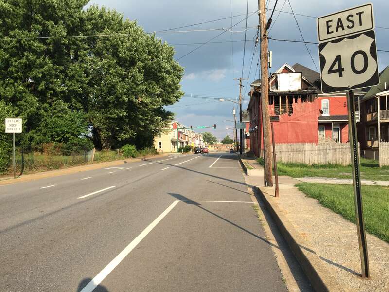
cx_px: 194
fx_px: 326
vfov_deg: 48.2
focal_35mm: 29
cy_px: 146
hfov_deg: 61.7
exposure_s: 1/1130
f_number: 2.2
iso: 32
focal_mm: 4.15
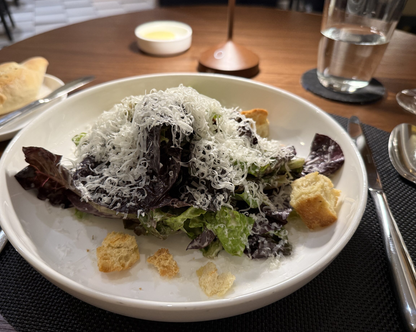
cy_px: 160
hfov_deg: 66.0
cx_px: 193
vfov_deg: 54.9
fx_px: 320
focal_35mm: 26
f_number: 1.78
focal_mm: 6.76
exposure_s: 1/60
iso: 320
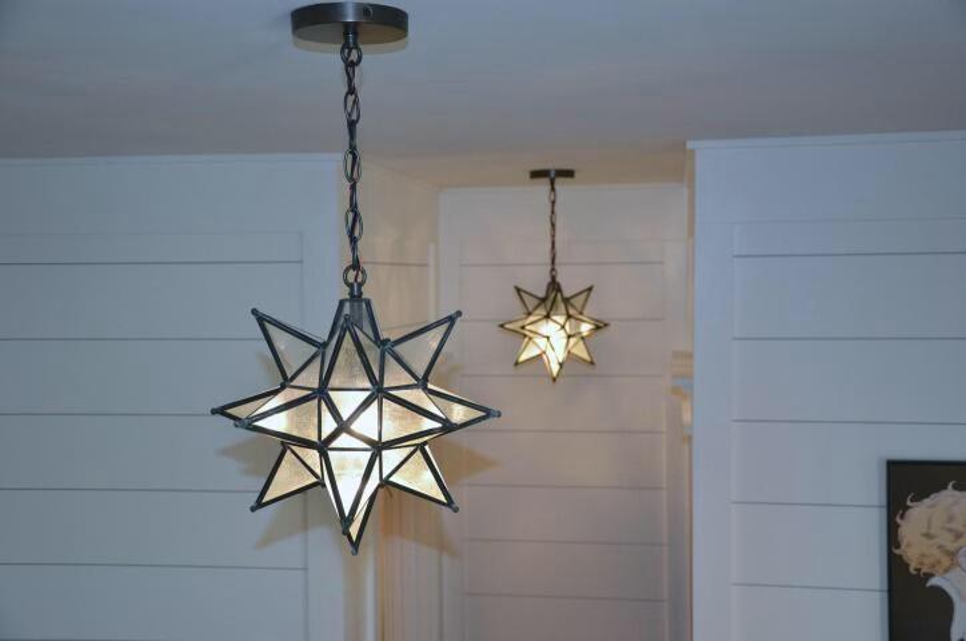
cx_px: 483
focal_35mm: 45
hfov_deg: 43.7
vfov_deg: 29.8
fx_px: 1205
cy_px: 320
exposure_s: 1/100
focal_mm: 30
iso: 400
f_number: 4.2
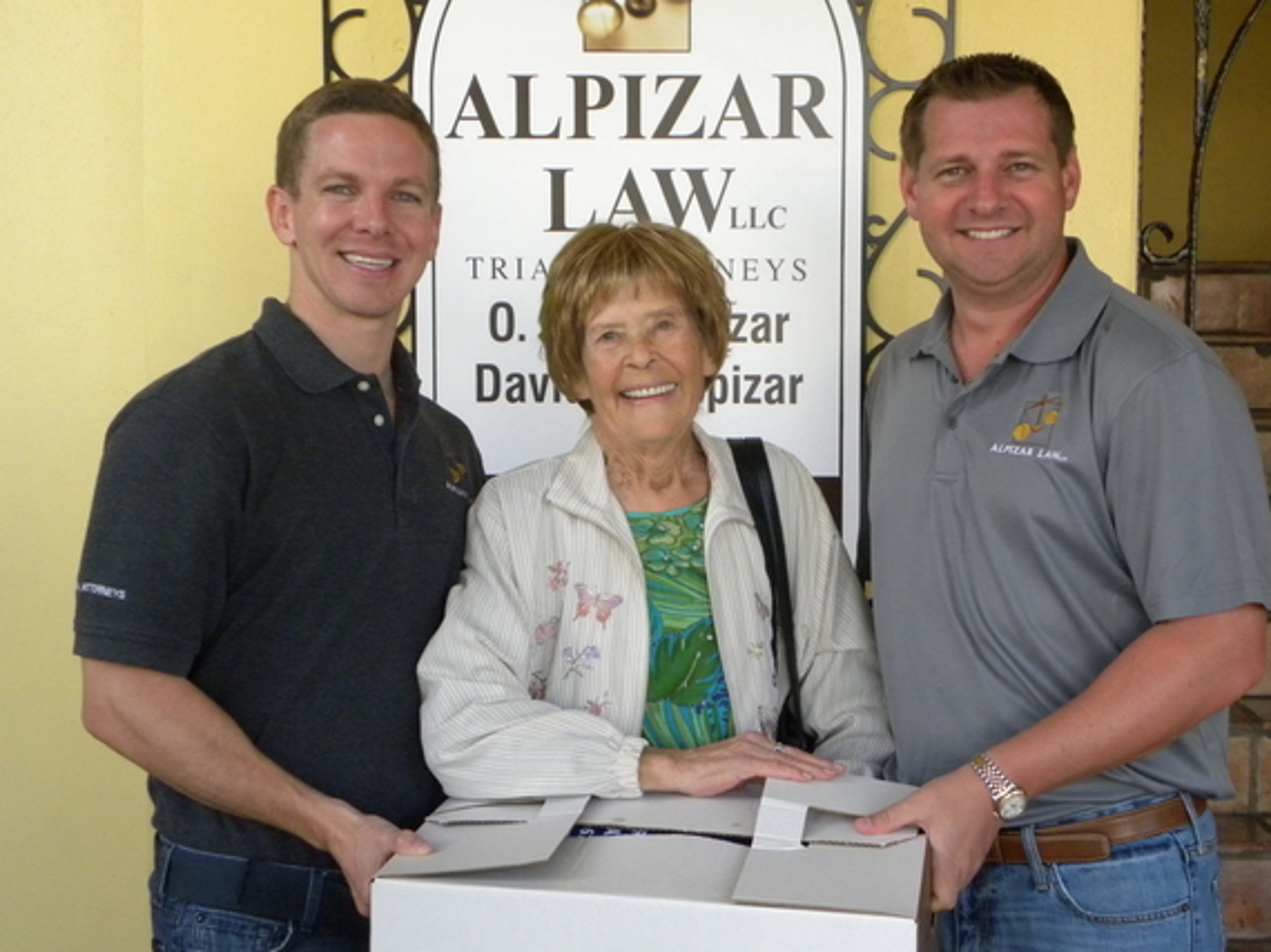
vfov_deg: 23.3
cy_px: 486
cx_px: 679
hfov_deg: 30.7
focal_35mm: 63
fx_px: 2312
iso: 400
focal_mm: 10.3
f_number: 3.5
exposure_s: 1/296
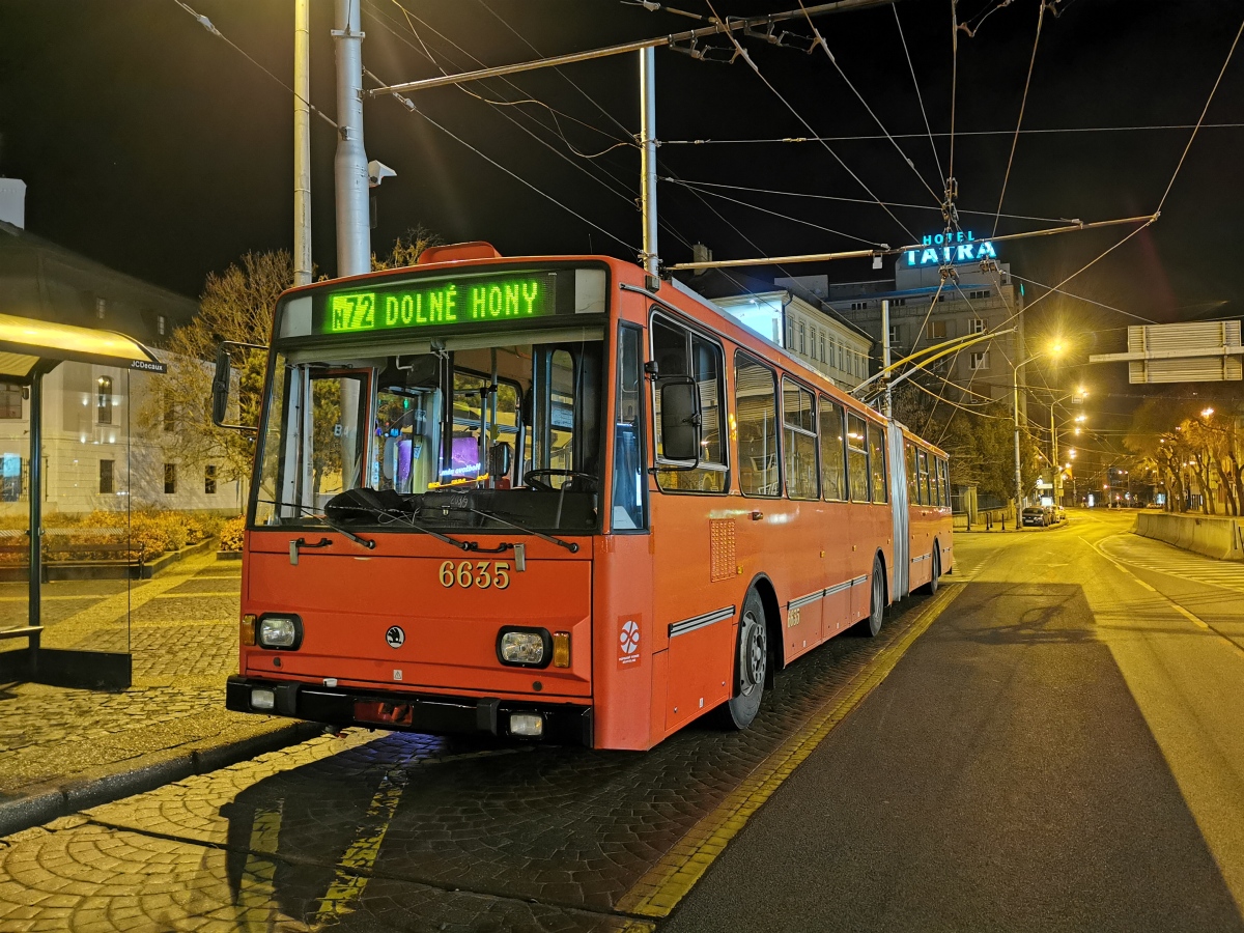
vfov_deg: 51.4
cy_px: 466
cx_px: 622
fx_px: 970
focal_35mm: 27
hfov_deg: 65.3
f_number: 1.6
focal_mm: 5.56
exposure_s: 5
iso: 500
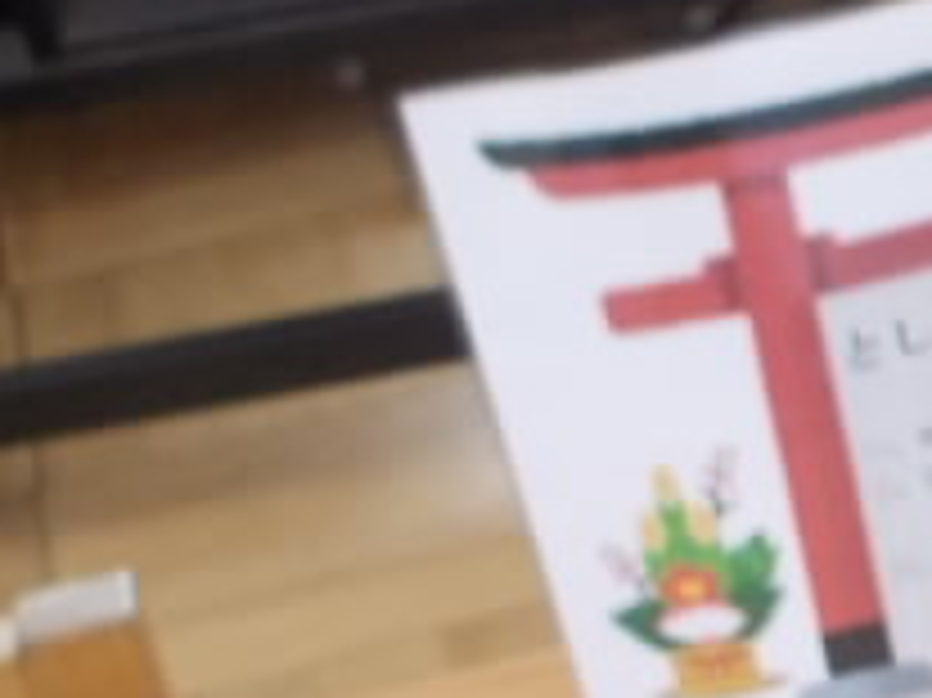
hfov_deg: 20.4
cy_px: 612
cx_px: 1346
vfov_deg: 17.3
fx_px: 2260
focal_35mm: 84
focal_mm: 4.1
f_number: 3.3
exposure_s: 1/25
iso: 160
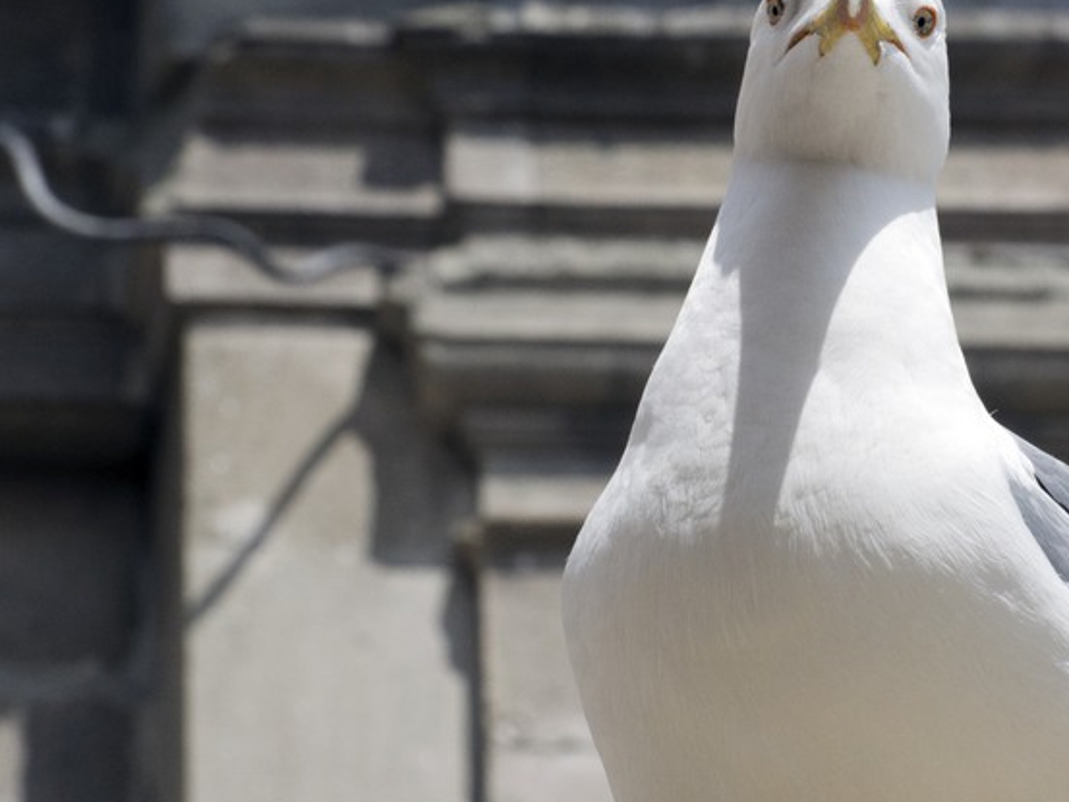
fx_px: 11116
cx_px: 820
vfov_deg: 4.1
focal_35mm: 360
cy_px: 265
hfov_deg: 5.5
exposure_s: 1/1000
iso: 1000
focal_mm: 135
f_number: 16
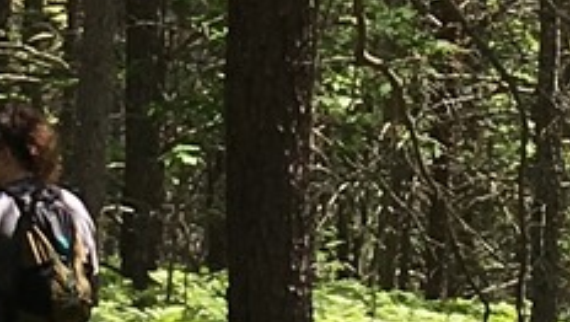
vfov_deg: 4.5
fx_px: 4115
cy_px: -123
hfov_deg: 7.9
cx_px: 160
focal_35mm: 272
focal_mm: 4.15
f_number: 2.2
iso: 25
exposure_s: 1/574
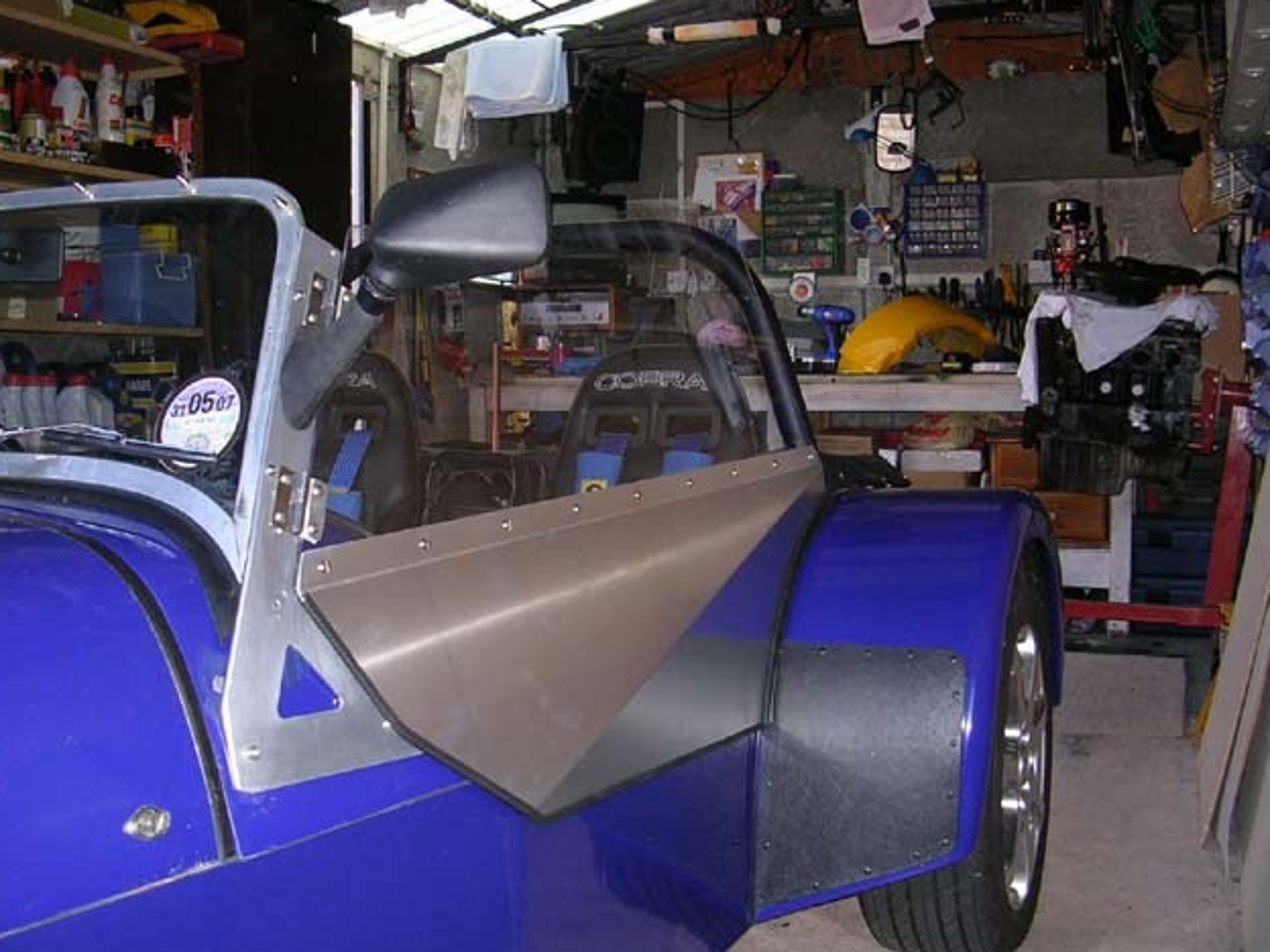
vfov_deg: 36.8
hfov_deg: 47.9
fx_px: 1431
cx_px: 627
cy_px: 476
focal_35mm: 39
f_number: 2.8
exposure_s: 1/60.1
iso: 79
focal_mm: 5.8
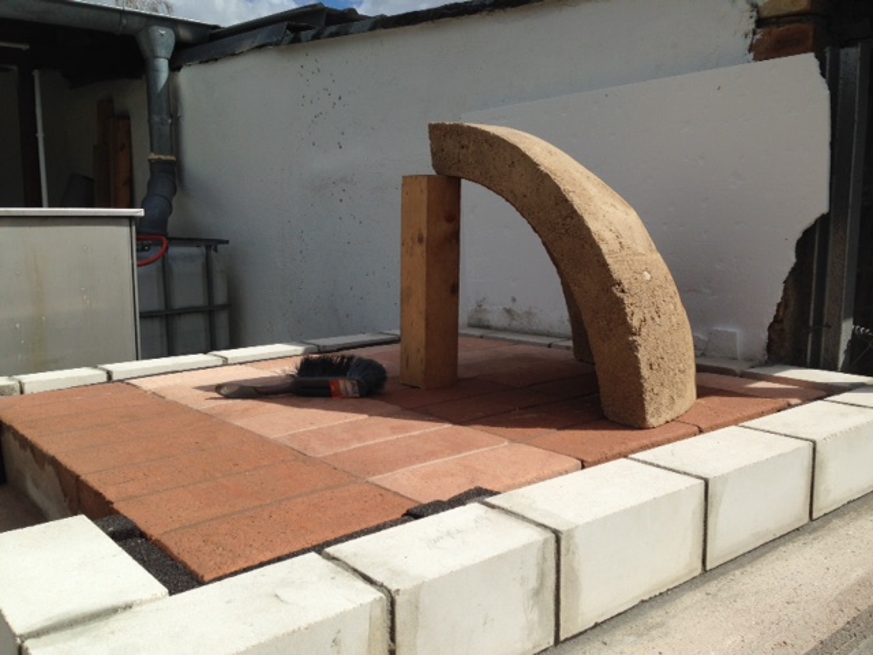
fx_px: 832
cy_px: 328
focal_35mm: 33
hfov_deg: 55.4
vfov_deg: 42.9
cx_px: 436
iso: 50
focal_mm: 4.12
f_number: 2.4
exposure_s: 1/3623
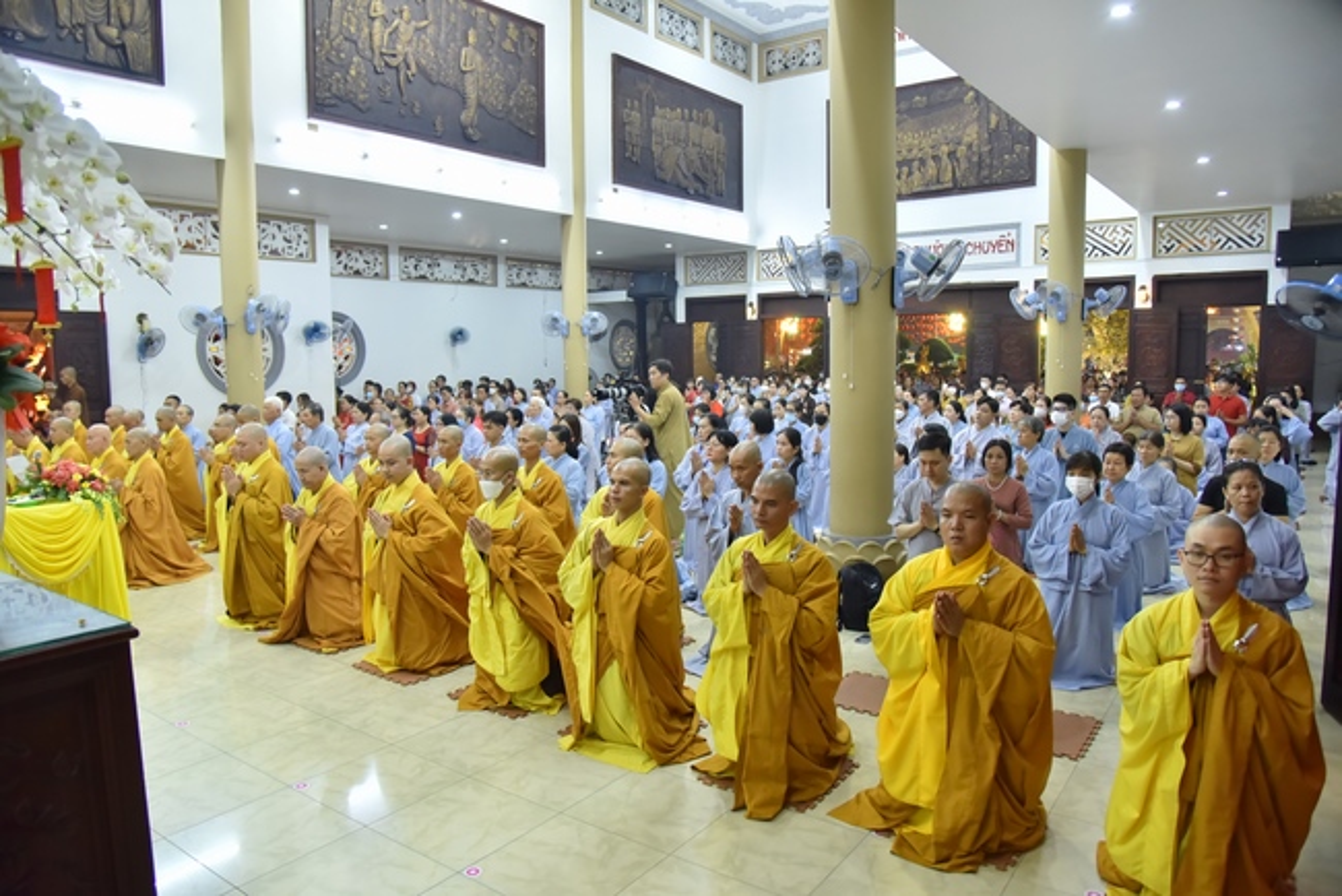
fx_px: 895
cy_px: 448
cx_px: 671
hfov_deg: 73.7
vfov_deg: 53.2
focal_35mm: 24
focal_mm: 24
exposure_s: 1/80
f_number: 4.5
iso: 1600
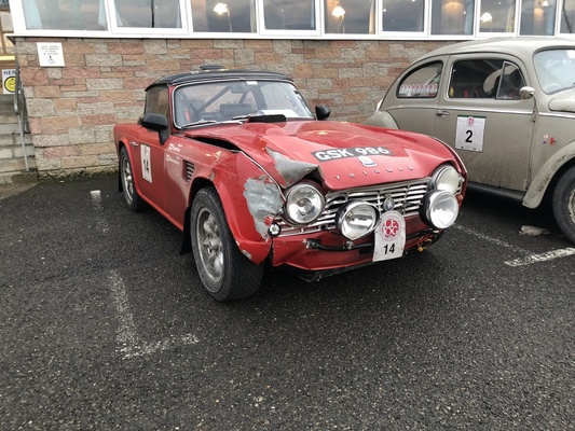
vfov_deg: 49.8
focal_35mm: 28
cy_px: 216
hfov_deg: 63.4
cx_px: 288
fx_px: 465
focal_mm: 4
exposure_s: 1/17
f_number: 1.8
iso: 50
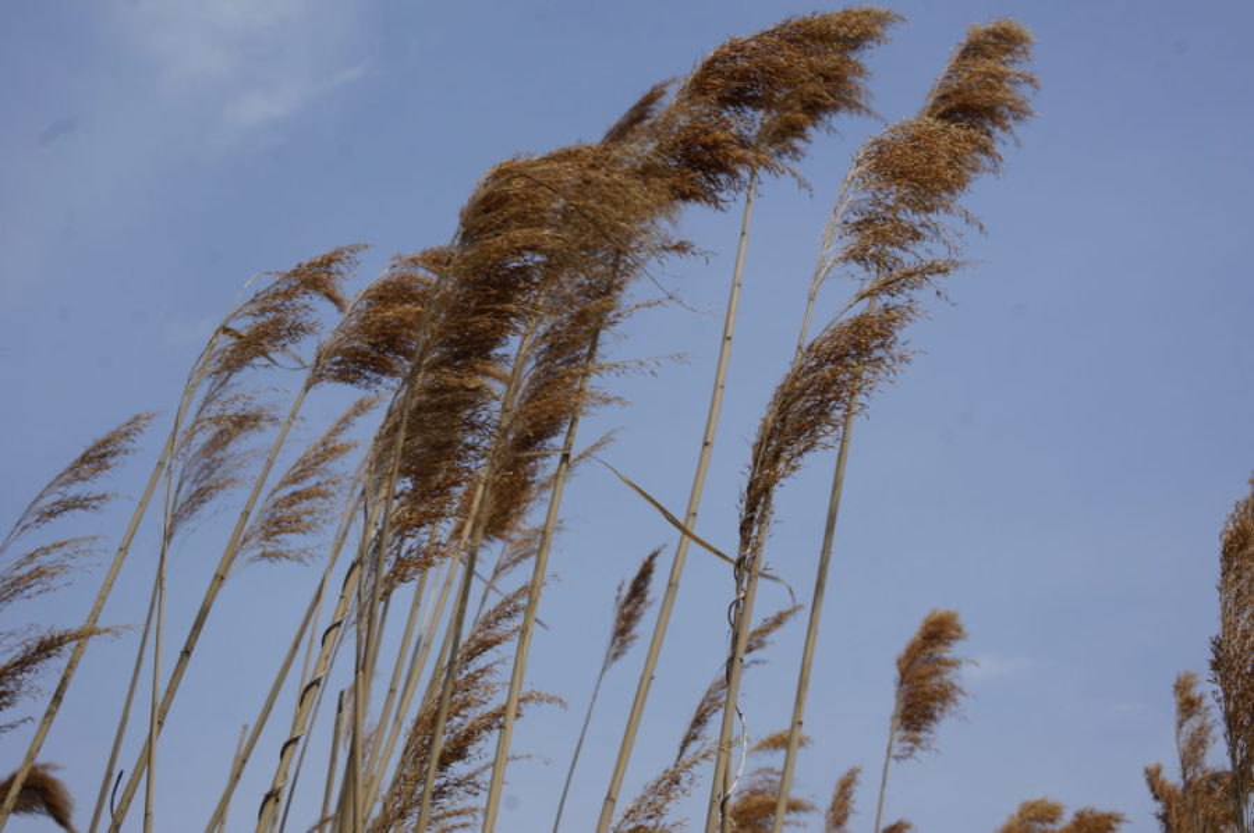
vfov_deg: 26.4
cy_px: 416
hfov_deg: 38.9
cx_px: 627
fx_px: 1775
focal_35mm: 51
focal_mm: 34
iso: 100
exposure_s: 1/250
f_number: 13
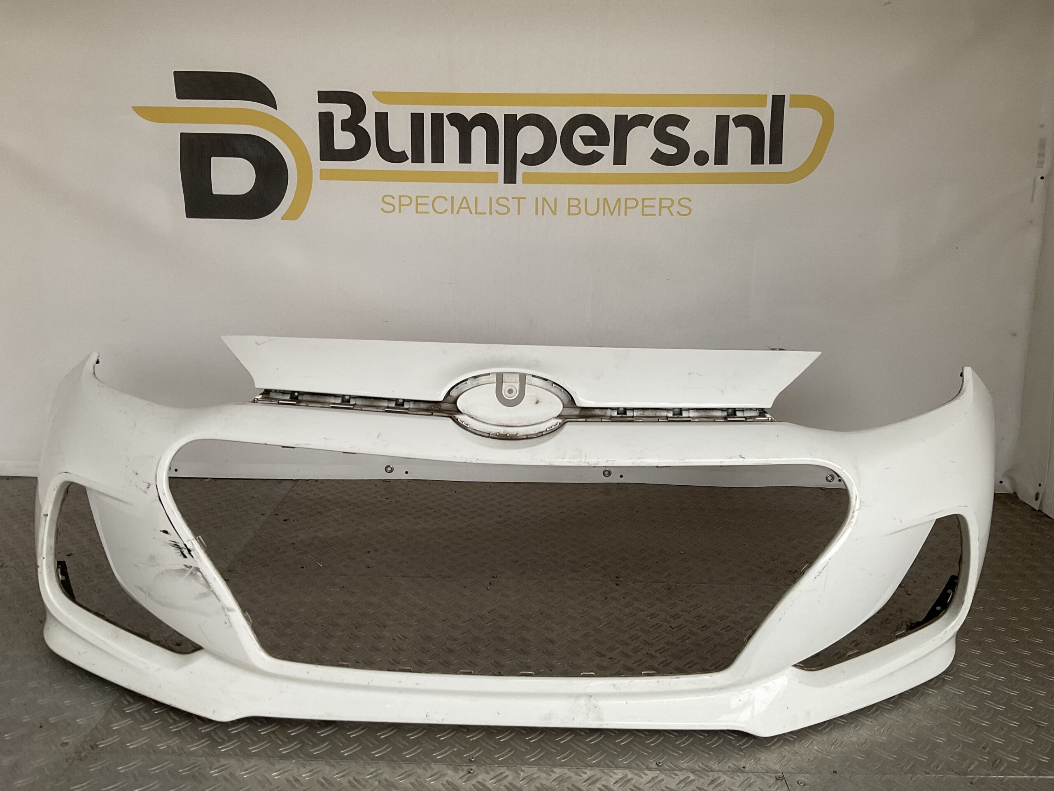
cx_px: 527
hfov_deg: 61.7
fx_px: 883
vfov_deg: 48.2
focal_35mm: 29
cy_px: 396
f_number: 1.8
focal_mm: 3
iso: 64
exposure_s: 1/50
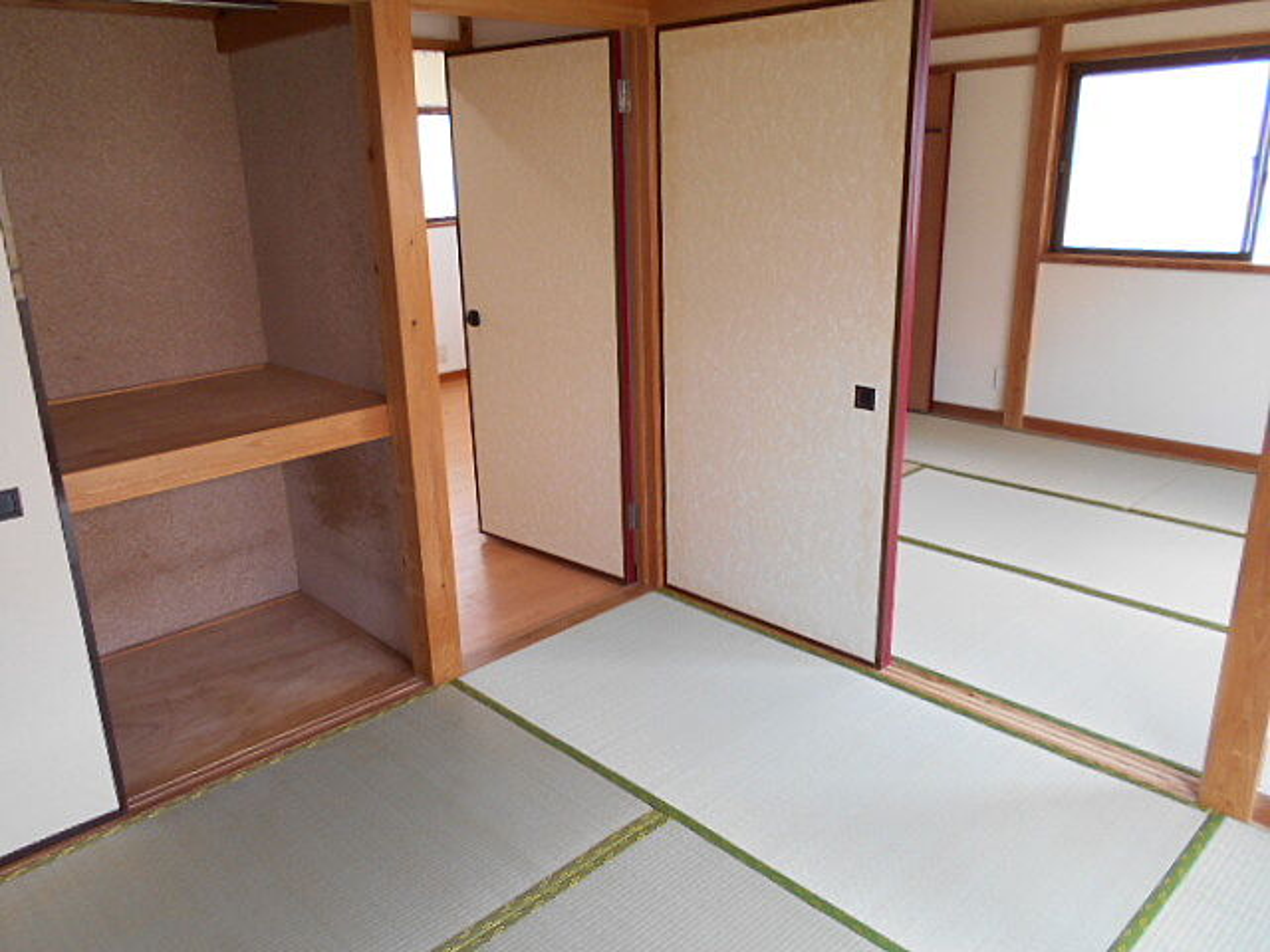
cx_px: 635
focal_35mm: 26
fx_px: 954
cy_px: 476
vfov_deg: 53.1
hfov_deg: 67.3
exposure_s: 1/30
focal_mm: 4.6
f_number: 3.2
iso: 160
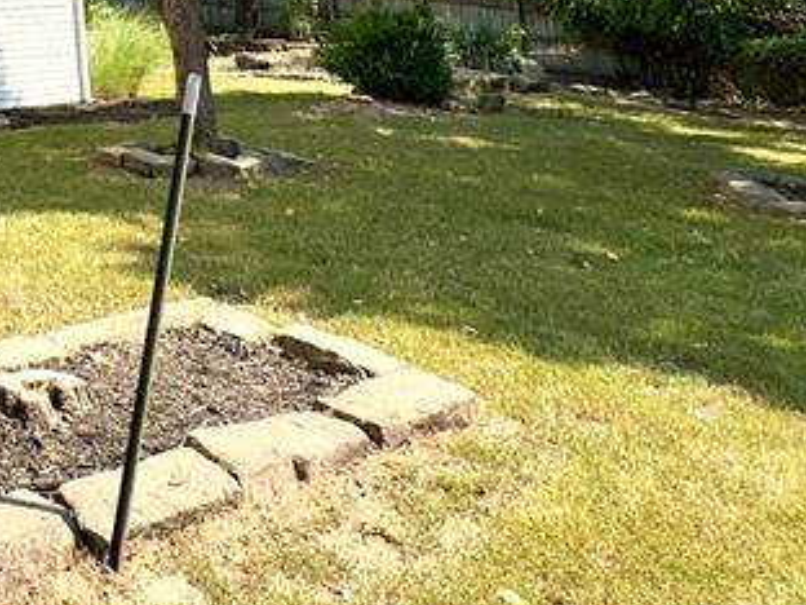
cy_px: -101
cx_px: -142
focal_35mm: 46
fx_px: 1071
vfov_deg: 28.0
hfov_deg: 34.0
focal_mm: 2.22
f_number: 2.2
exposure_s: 1/831
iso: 40
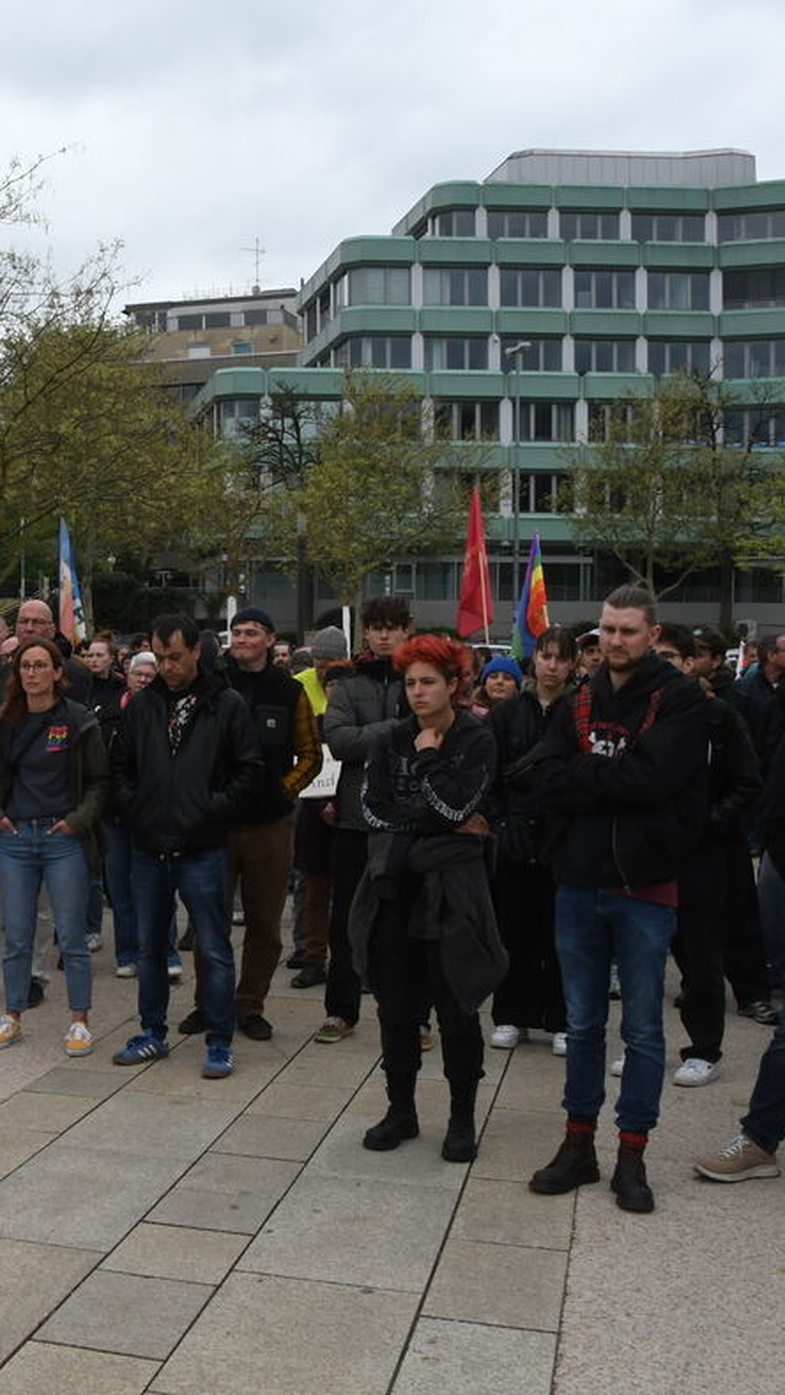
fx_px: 1591
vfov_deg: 47.4
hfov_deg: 26.0
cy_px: 702
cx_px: -30
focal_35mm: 43
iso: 640
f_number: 14
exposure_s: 1/250
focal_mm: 18
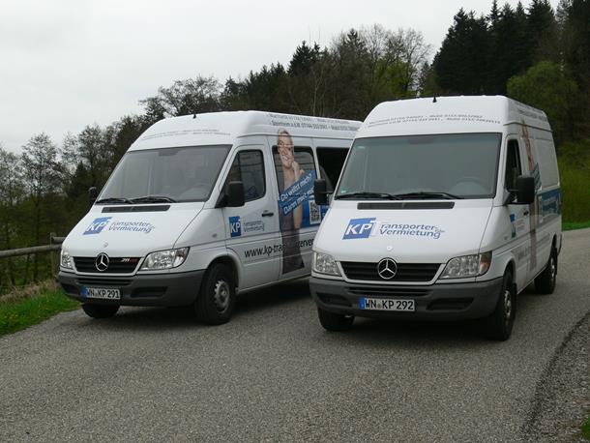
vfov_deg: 30.3
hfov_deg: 39.6
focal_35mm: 48
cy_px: 222
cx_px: 295
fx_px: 818
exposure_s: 1/100
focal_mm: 9.2
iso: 80
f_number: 4
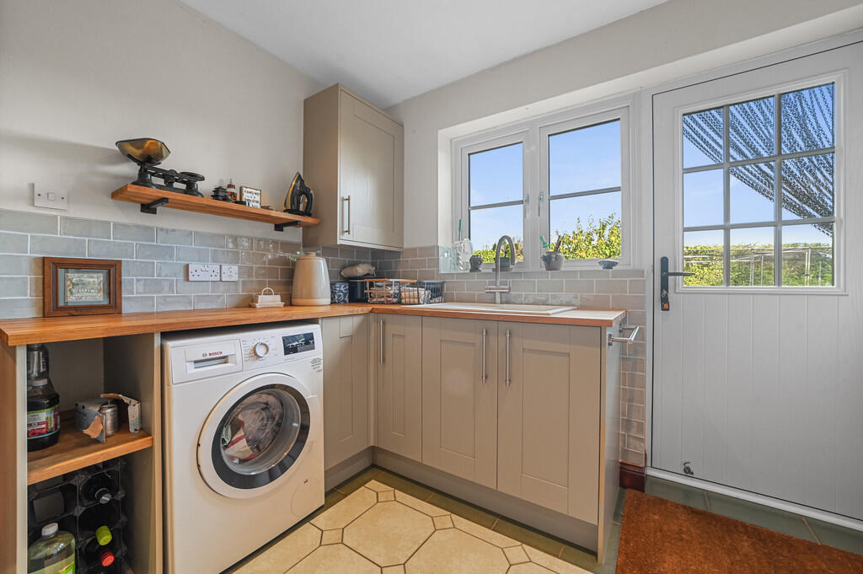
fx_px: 335
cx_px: 432
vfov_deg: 81.1
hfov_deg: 104.3
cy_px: 287
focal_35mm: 14
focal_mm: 14
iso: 400
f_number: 8
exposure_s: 1/3
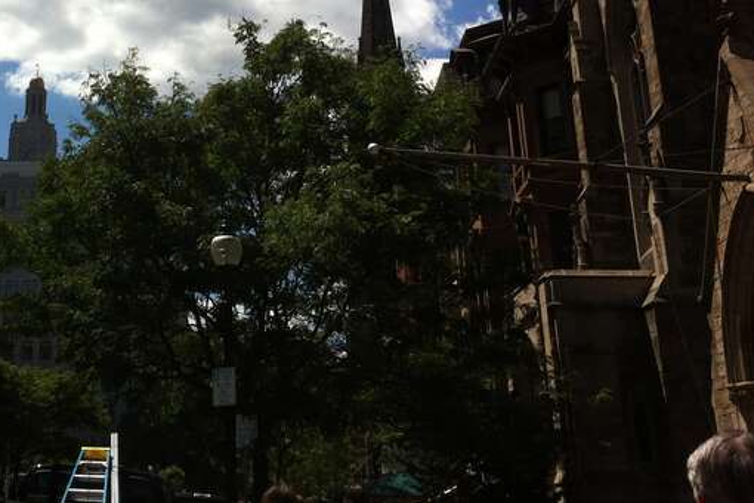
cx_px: 185
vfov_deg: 23.2
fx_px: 1194
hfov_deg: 34.3
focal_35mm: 57
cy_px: 64
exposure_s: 1/2011
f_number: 2.8
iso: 80
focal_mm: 3.85
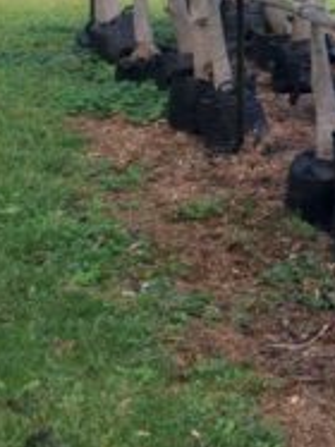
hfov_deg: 14.6
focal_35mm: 93
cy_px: -14
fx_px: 1201
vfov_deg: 20.3
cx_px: 524
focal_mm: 4.15
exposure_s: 1/154
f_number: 2.2
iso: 32
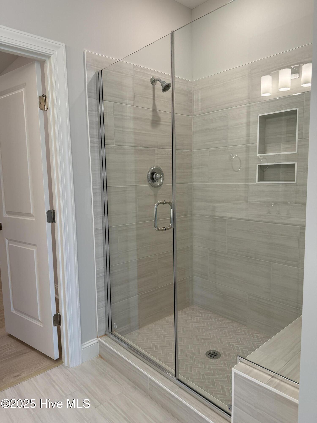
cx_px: 158
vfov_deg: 71.6
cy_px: 212
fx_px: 293
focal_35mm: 24
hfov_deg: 56.8
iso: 80
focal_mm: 6.76
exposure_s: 1/120
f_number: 1.78
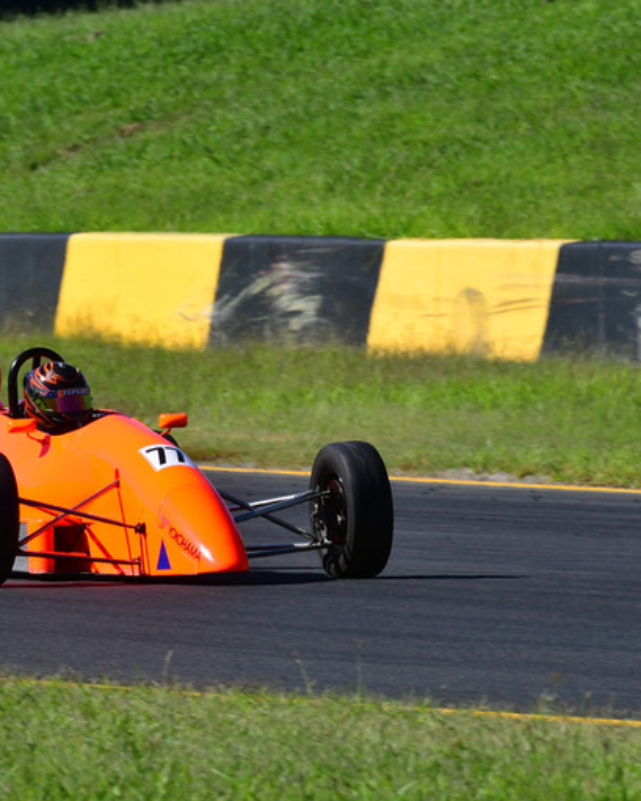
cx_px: 122
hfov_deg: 1.8
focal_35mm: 860
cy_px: 395
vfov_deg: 2.3
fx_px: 20388
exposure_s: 1/640
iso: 500
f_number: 13
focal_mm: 390
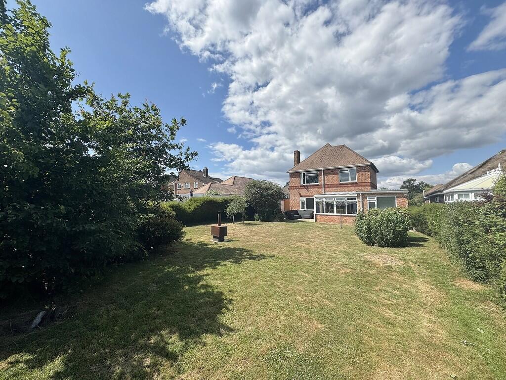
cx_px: 253
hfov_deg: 102.1
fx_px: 205
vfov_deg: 85.7
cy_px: 190
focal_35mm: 14
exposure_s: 1/2494
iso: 50
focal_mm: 2.22
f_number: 2.2
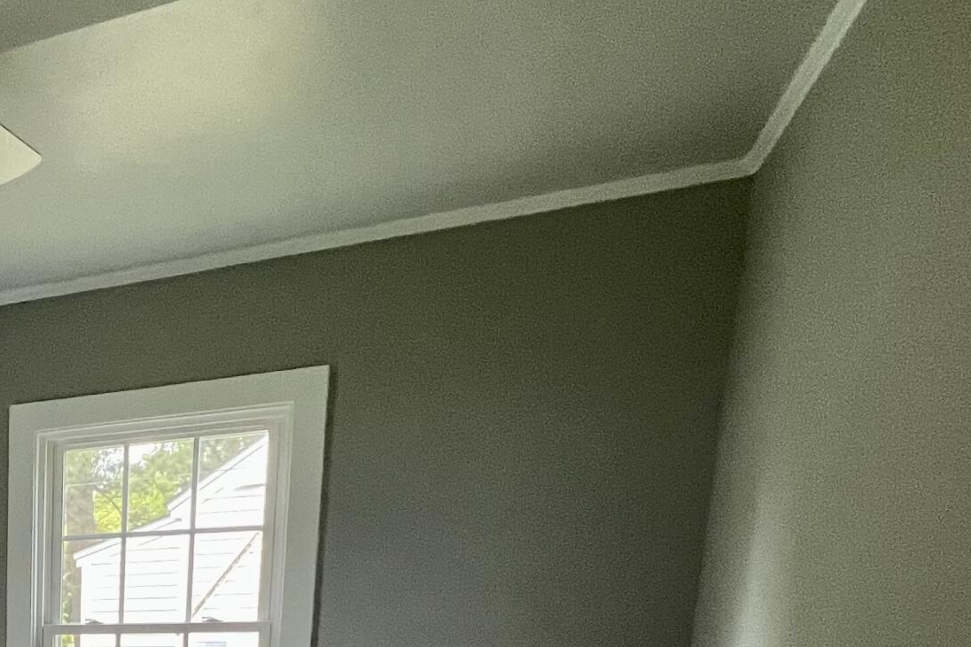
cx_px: -144
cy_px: 842
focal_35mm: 37
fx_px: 998
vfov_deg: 29.1
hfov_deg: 40.0
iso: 200
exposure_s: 1/120
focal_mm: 1.57
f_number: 1.8
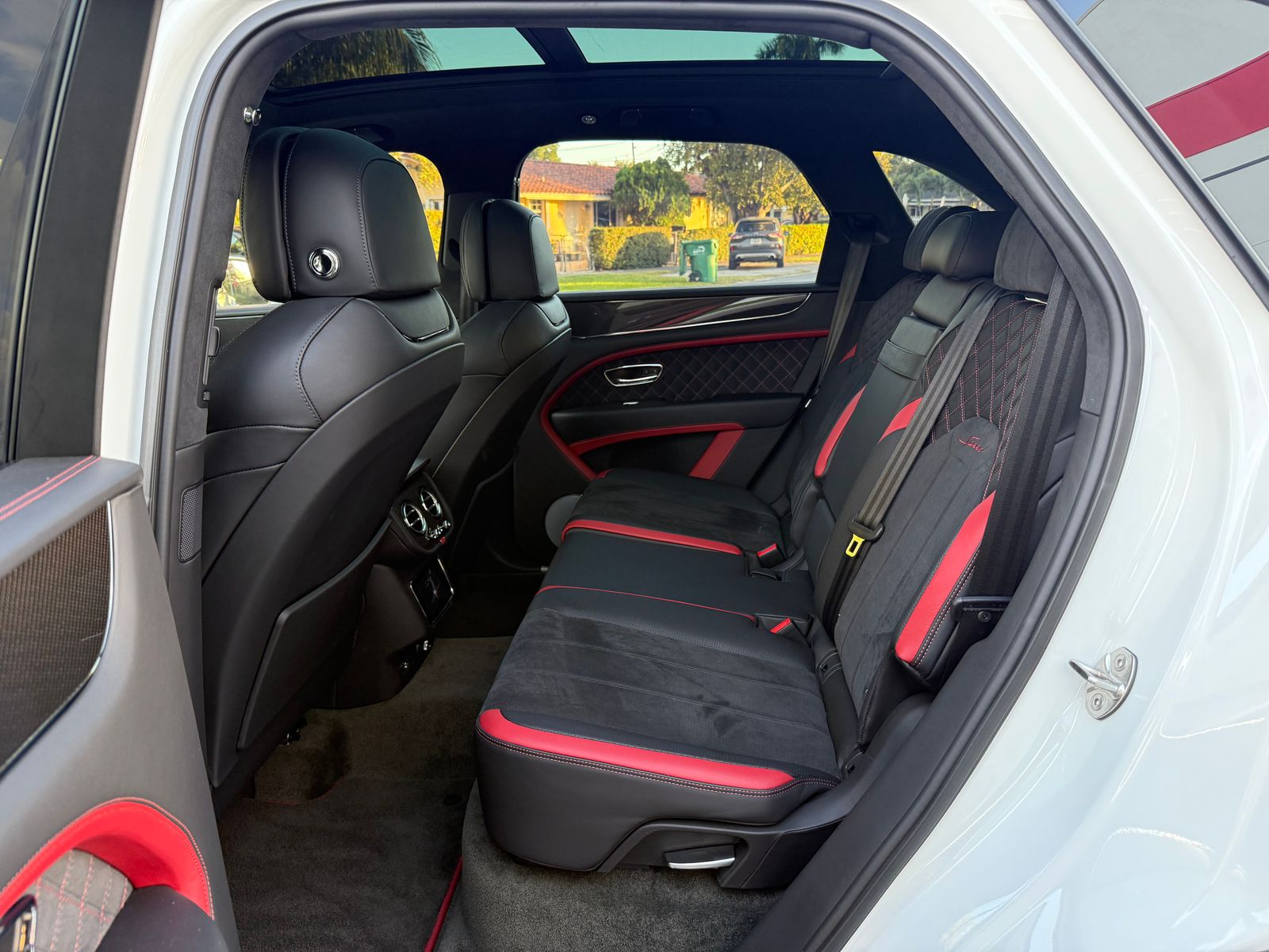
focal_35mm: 24
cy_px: 476
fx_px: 880
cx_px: 634
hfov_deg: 71.6
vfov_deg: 56.8
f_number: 1.78
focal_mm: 6.76
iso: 200
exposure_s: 1/66
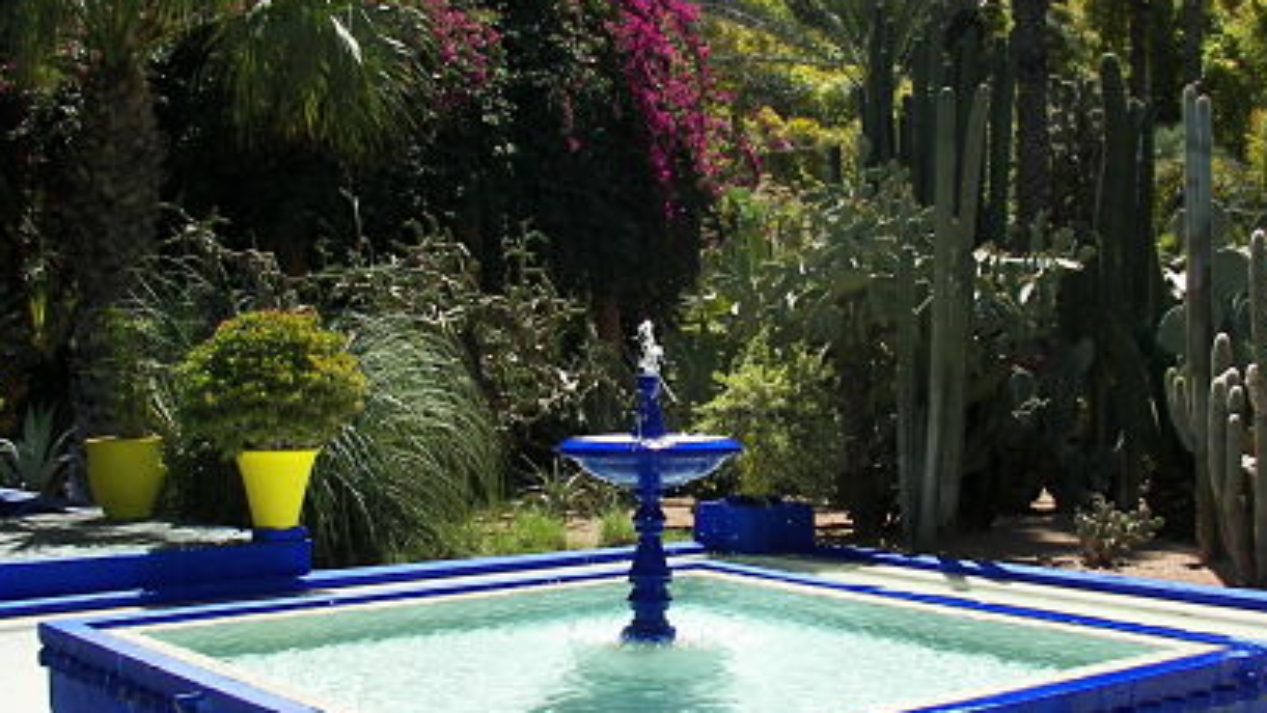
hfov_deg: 39.2
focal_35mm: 53
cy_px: 422
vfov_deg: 22.6
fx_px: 1781
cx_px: 672
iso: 50
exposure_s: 1/800
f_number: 2.8
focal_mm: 6
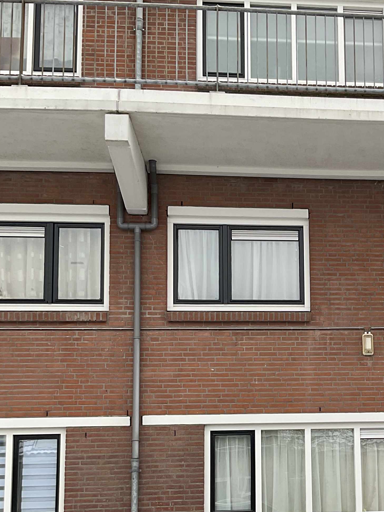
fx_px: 887
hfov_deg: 23.7
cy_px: 380
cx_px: 356
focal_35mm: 60
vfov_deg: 31.6
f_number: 1.8
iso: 20
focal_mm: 3
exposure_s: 1/100
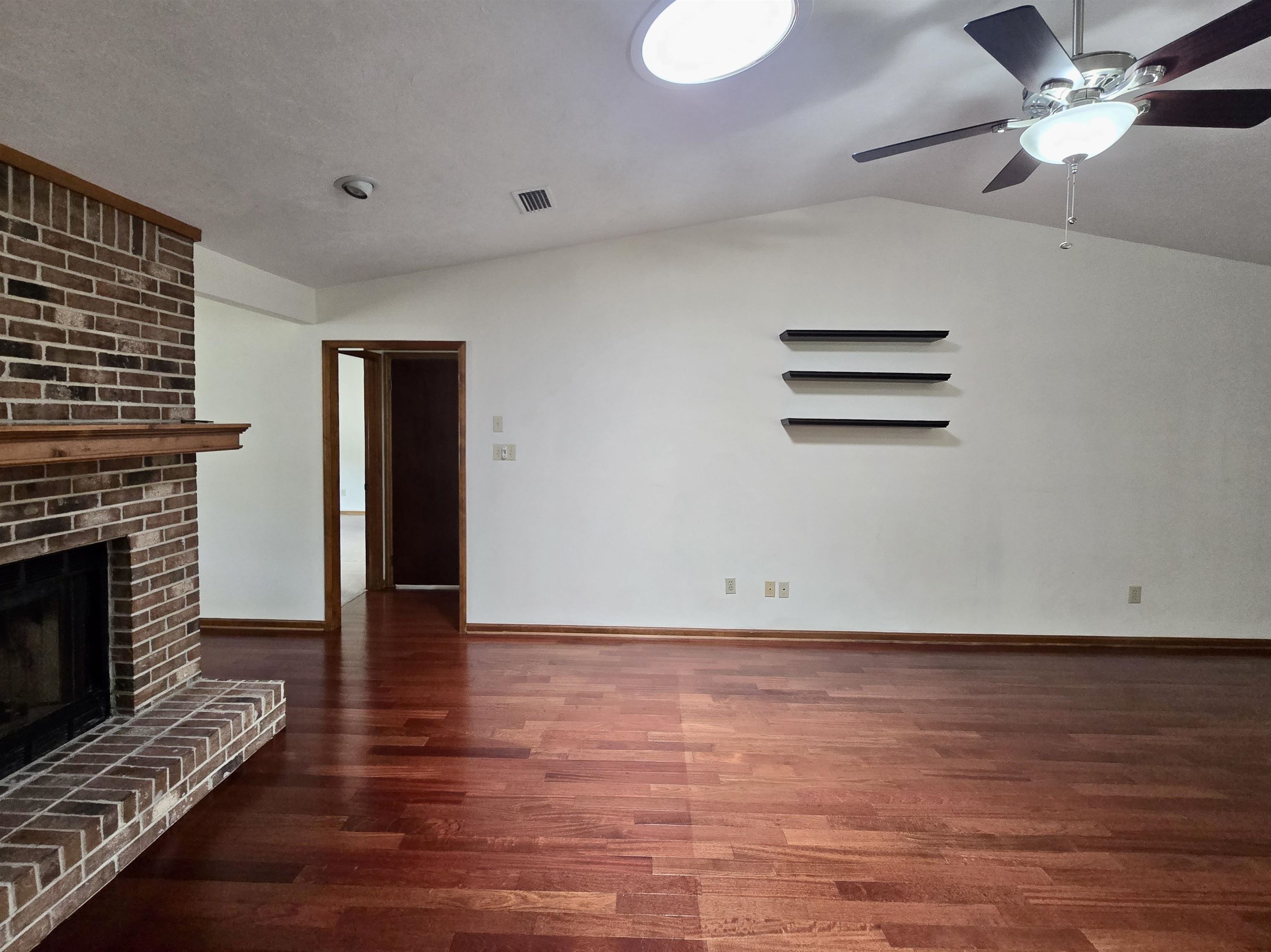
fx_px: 477
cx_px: 636
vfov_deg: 89.9
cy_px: 476
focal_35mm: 13
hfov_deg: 106.2
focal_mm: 2.2
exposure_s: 1/60
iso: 200
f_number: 2.2
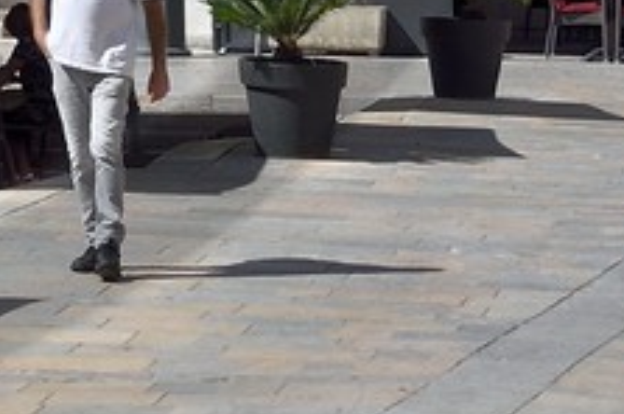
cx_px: -453
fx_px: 3981
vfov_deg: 5.6
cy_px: -722
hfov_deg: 8.6
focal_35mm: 230
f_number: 14
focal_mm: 32
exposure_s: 1/250
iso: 200
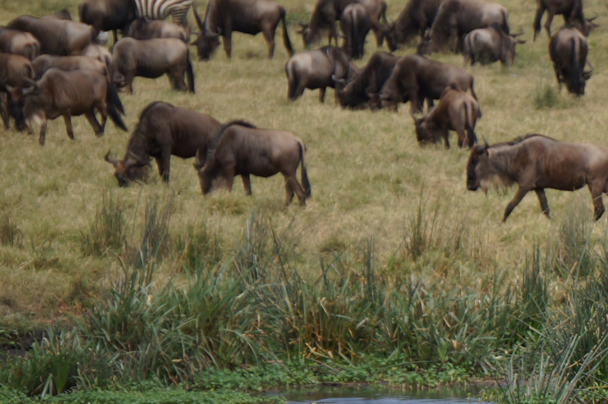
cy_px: 405
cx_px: 681
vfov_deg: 1.8
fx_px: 12787
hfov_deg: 2.7
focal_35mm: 758
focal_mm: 210
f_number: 6.3
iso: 100
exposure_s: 1/400
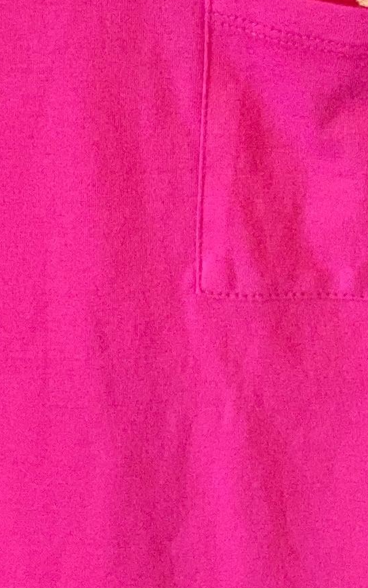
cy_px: 158
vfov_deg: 16.2
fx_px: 2053
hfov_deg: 10.2
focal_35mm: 128
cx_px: 171
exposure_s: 1/30
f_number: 1.8
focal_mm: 4.25
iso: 500
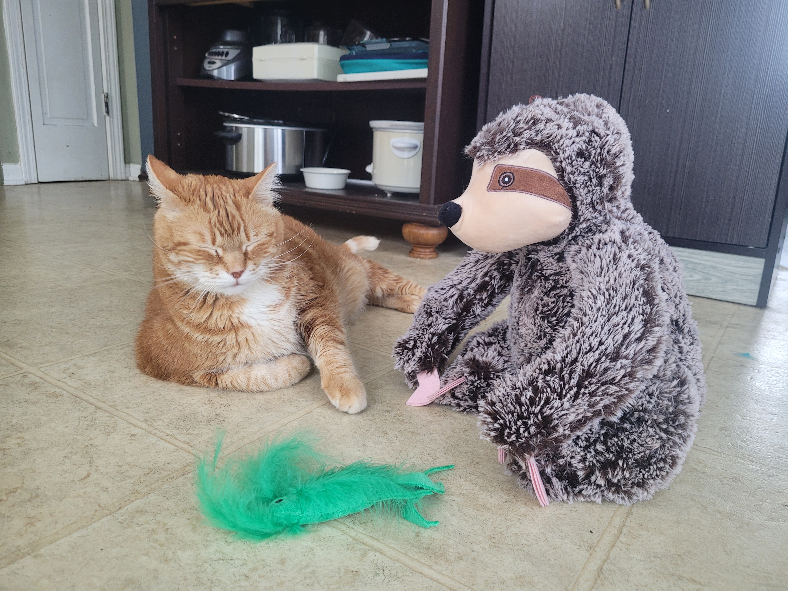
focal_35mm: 26
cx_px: 394
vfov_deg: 53.1
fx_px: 592
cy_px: 296
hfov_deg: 67.3
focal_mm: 5.4
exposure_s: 1/60
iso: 250
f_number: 1.8
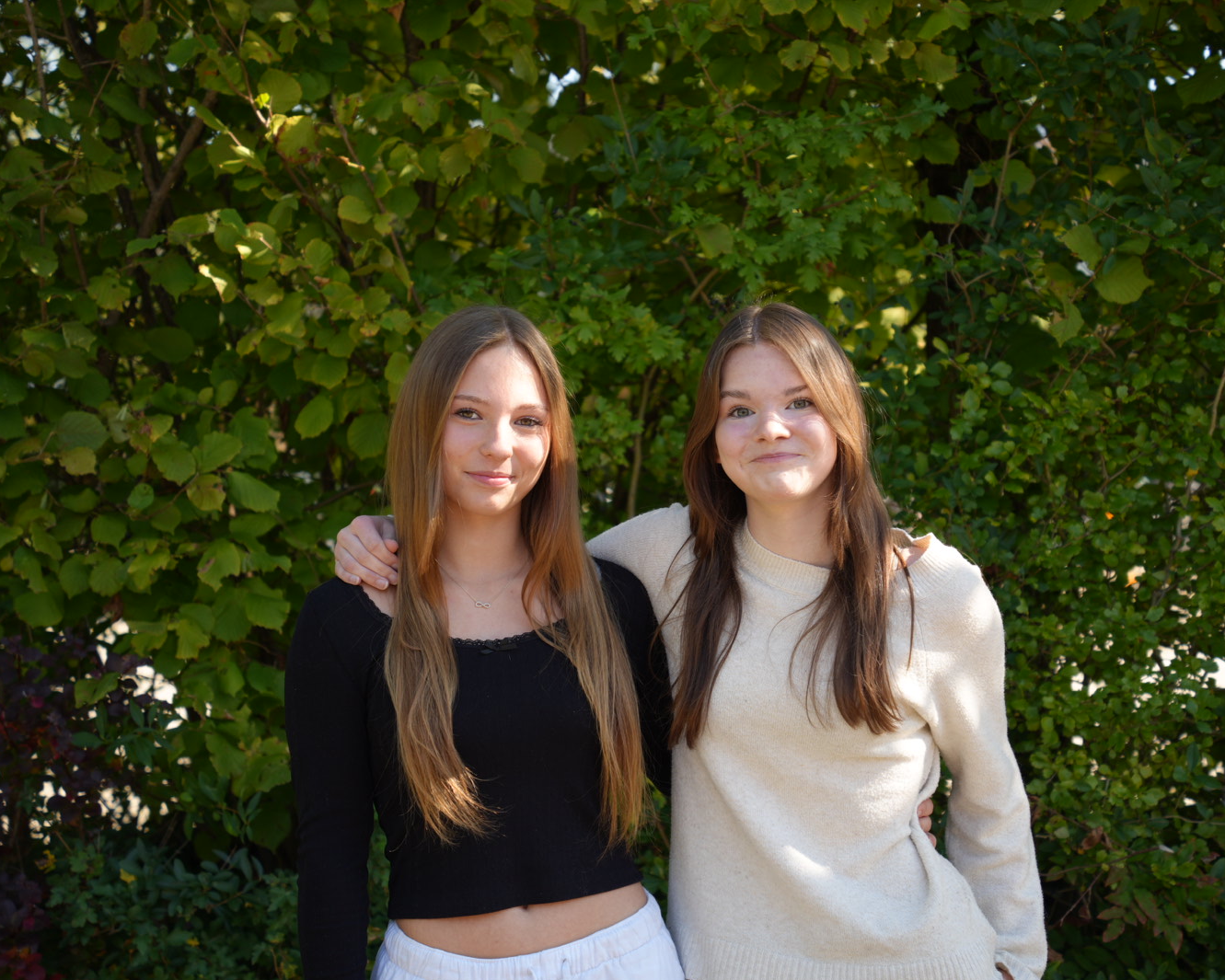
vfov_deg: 21.0
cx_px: 676
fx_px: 2647
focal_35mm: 73
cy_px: 496
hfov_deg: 26.0
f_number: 4
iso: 100
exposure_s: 1/200
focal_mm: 64
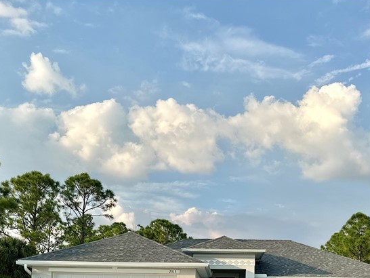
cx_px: 222
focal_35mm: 45
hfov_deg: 41.9
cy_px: 257
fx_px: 481
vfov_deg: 30.6
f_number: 1.78
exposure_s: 1/2809
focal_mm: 6.86
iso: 80
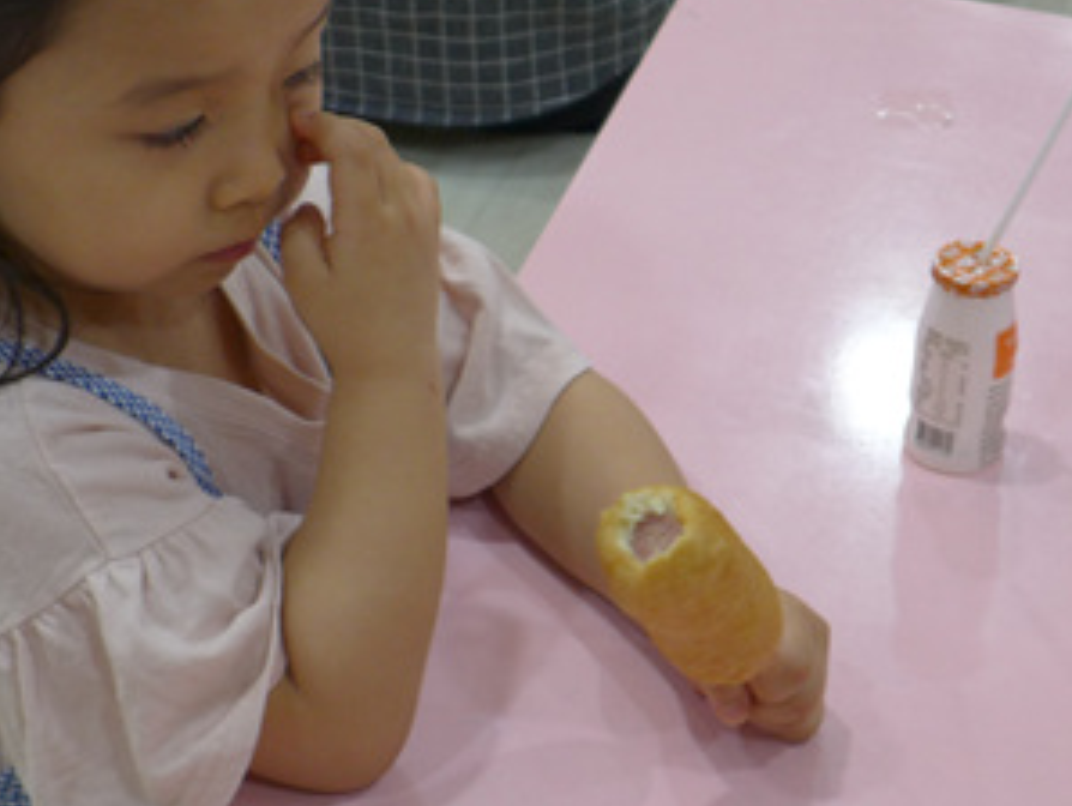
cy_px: 378
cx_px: 342
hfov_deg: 16.6
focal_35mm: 118
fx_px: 3657
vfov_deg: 12.6
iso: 125
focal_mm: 10.8
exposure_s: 1/80
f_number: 1.9
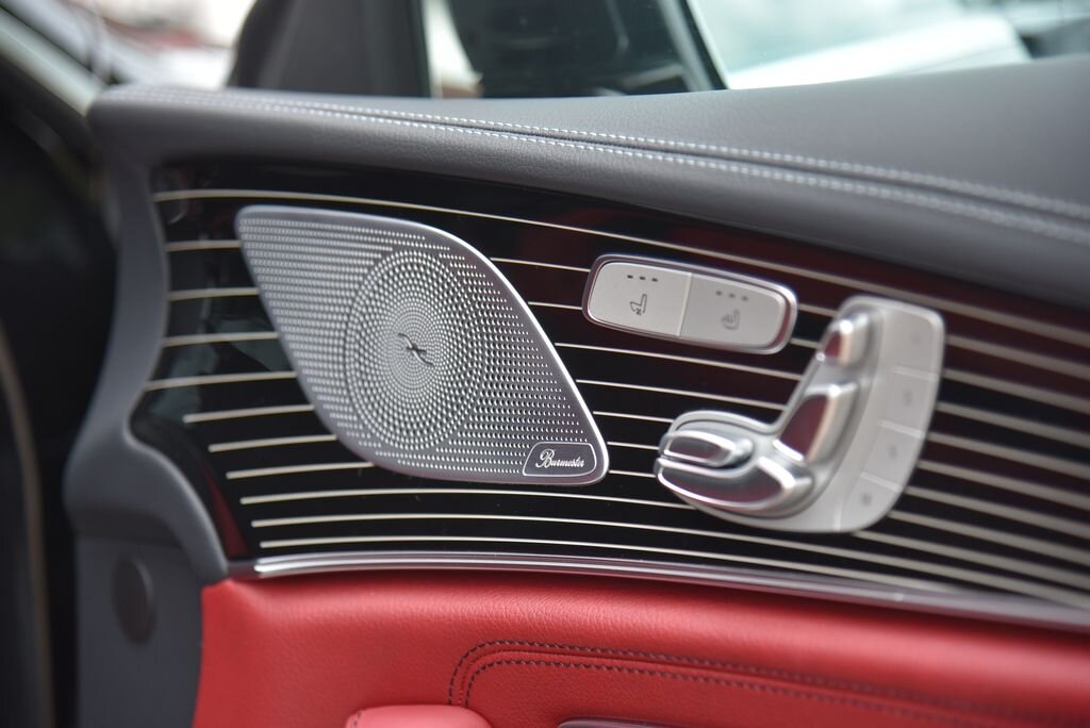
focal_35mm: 120
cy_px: 364
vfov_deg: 11.4
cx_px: 545
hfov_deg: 17.1
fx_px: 3635
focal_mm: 120
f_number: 4
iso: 500
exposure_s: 1/60
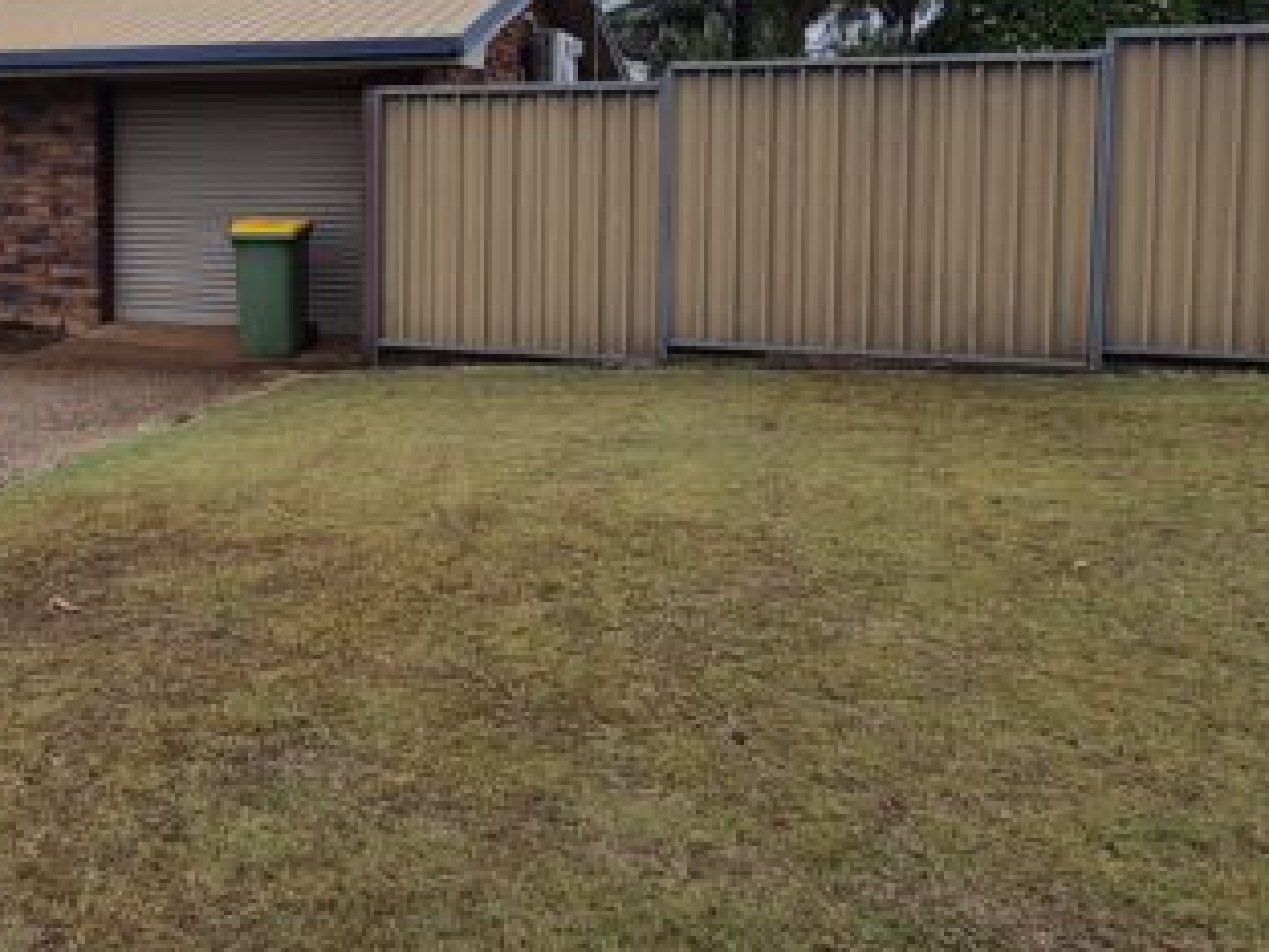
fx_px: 1173
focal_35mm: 32
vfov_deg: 42.4
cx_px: 268
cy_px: 207
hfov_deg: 53.4
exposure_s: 1/3600
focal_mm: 2.2
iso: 50
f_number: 2.2
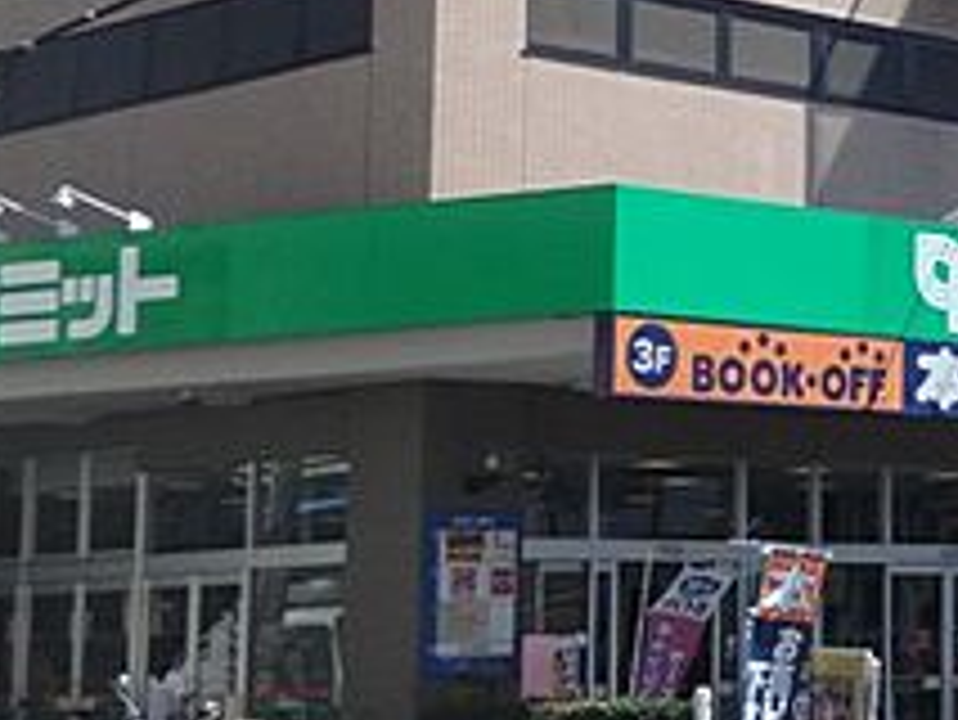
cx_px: 1264
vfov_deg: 13.7
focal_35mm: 108
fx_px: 2991
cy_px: 225
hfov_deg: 17.1
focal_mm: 6.4
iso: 125
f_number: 5
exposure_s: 1/640
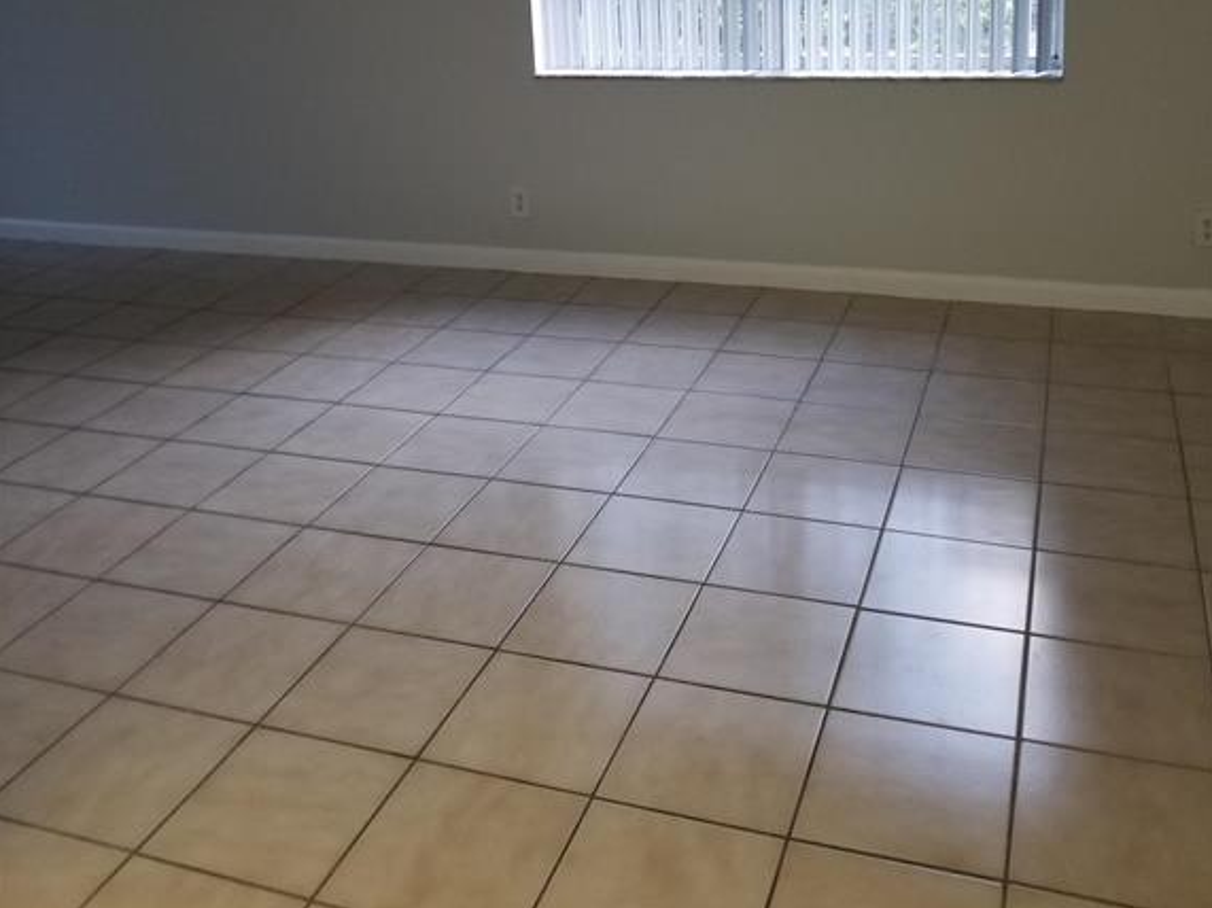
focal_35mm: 35
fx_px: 1225
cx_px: 607
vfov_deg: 38.5
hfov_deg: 52.6
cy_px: 129
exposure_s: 1/60
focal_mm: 4.25
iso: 160
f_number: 1.7
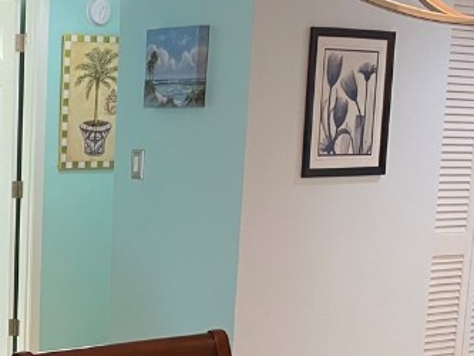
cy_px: 335
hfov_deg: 23.2
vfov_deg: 18.1
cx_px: -23
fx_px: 1096
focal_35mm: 80
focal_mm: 4.25
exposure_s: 1/60
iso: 200
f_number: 1.8
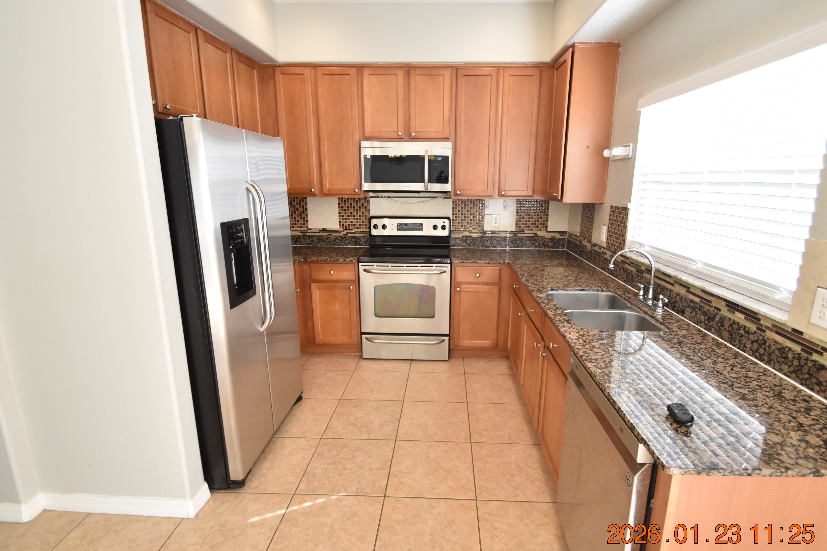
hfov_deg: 93.2
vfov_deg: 70.4
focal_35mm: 17
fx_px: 390
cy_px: 269
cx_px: 435
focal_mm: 10
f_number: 3.5
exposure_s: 1/180
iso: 800
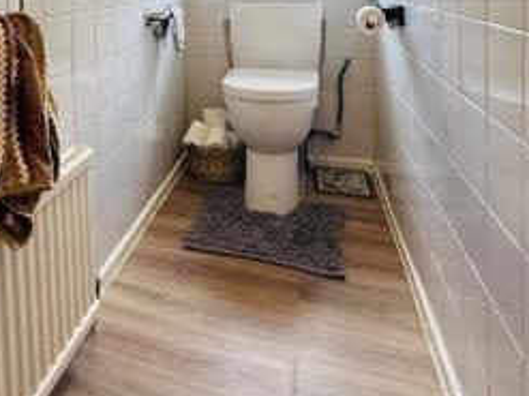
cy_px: -3
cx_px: 95
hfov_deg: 51.4
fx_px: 504
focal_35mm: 33
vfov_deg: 38.0
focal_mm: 2.22
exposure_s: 1/100
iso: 160
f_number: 2.2
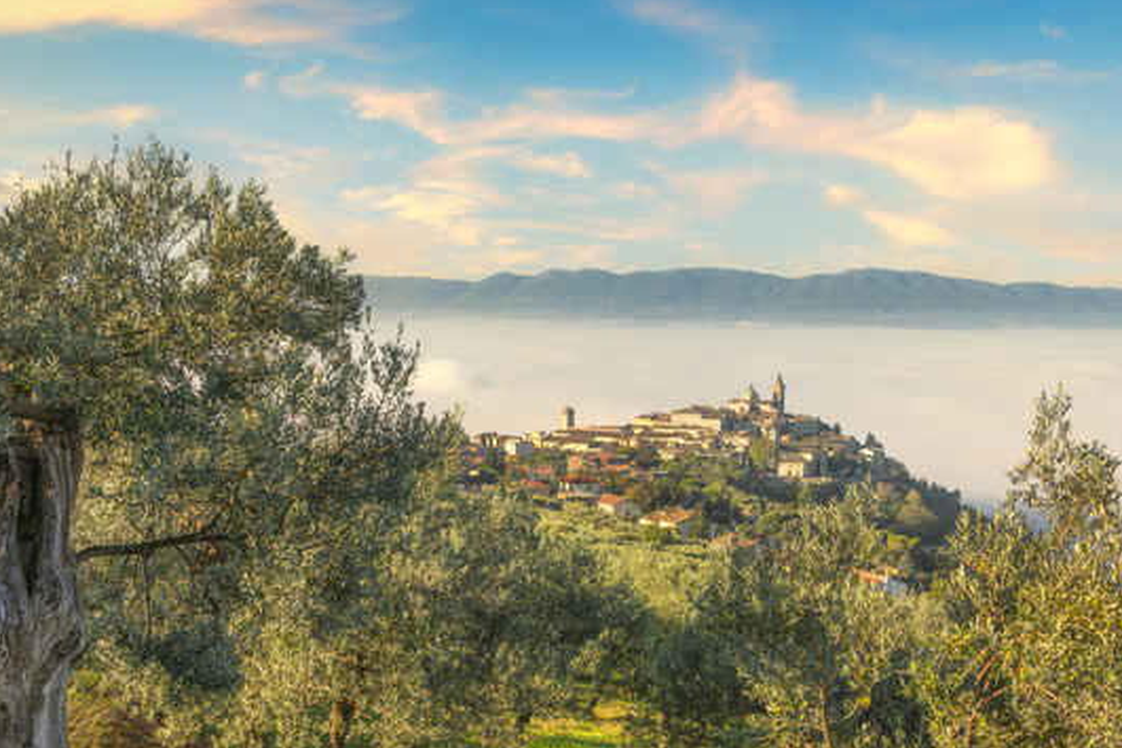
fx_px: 1402
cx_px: 621
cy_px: 417
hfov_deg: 43.5
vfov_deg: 29.8
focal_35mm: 45
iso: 100
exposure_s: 1/400
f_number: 9
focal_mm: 33
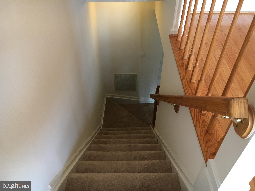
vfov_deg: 48.2
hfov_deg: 61.7
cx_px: 128
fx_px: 214
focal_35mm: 29
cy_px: 96
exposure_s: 1/30
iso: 160
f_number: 2.2
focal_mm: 4.15
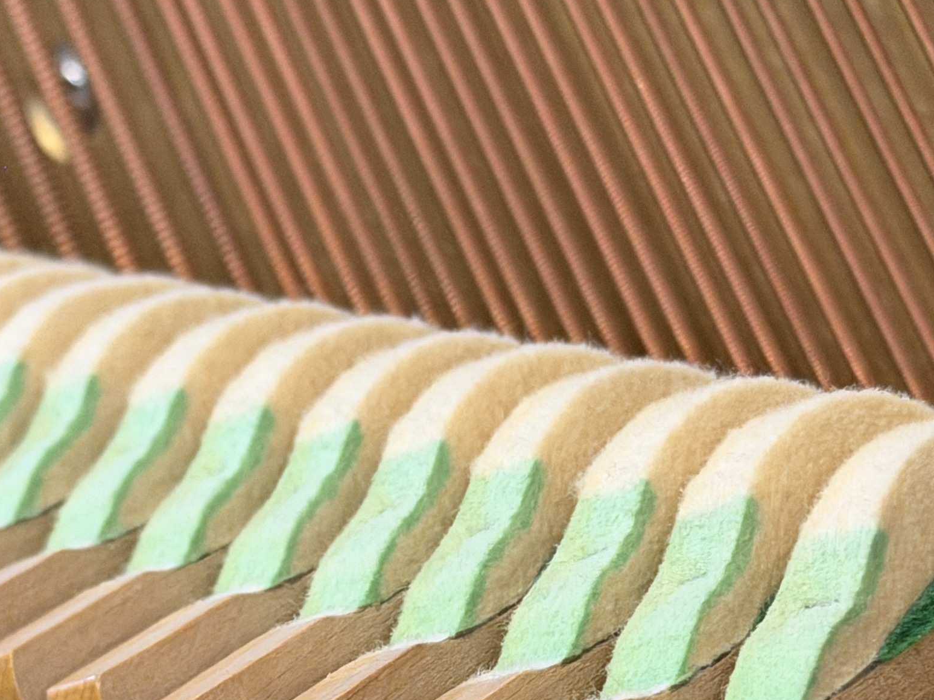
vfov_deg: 11.8
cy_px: 596
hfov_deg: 15.8
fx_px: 3373
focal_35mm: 125
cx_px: 442
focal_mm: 6.76
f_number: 1.78
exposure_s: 1/40
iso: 250
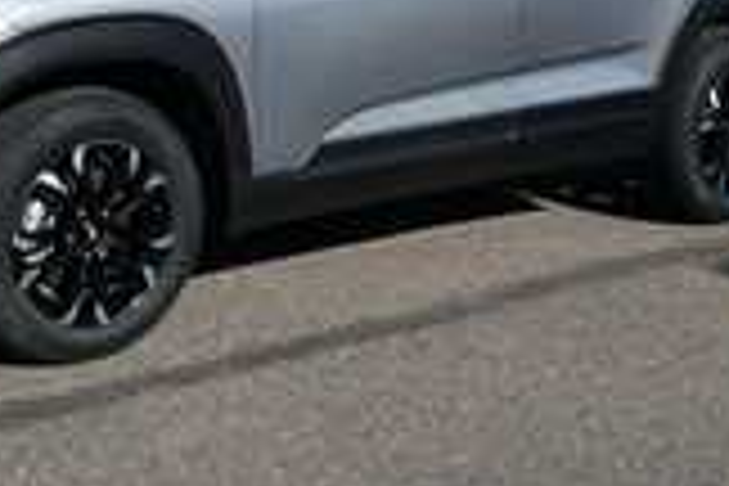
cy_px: 61
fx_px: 1498
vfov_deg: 18.2
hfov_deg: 27.0
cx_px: 180
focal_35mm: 74
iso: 100
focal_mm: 20
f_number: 9
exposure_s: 1/320
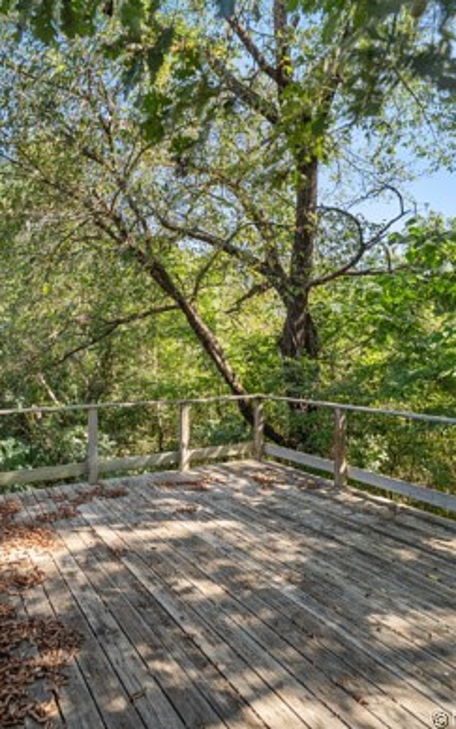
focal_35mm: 23
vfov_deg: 77.3
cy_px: 362
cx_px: 182
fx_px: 456
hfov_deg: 52.7
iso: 400
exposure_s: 1/640
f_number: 2.8
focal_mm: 14.6
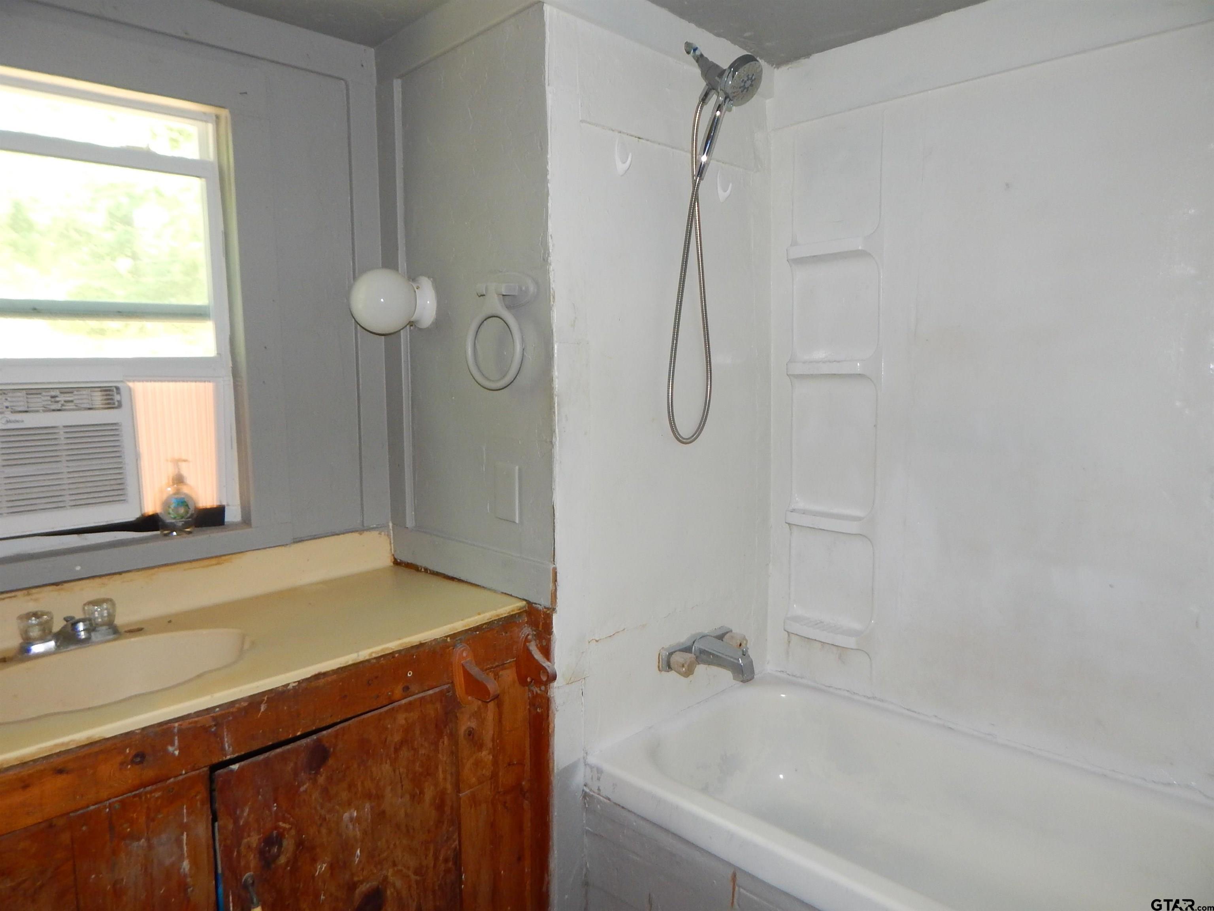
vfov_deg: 61.1
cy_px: 456
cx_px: 607
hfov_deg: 76.4
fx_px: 772
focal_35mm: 22
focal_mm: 4
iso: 200
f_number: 3
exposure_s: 1/30
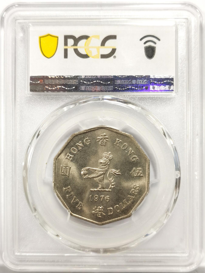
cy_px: 136
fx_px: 426
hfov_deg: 27.0
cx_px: 102
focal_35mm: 54
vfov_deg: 35.5
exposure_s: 1/100
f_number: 16
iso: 125
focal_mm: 5.56
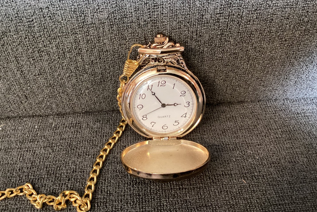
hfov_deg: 55.8
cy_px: 104
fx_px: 299
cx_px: 153
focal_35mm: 34
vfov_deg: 38.9
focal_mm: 3.3
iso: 400
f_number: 2.4
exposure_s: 1/25
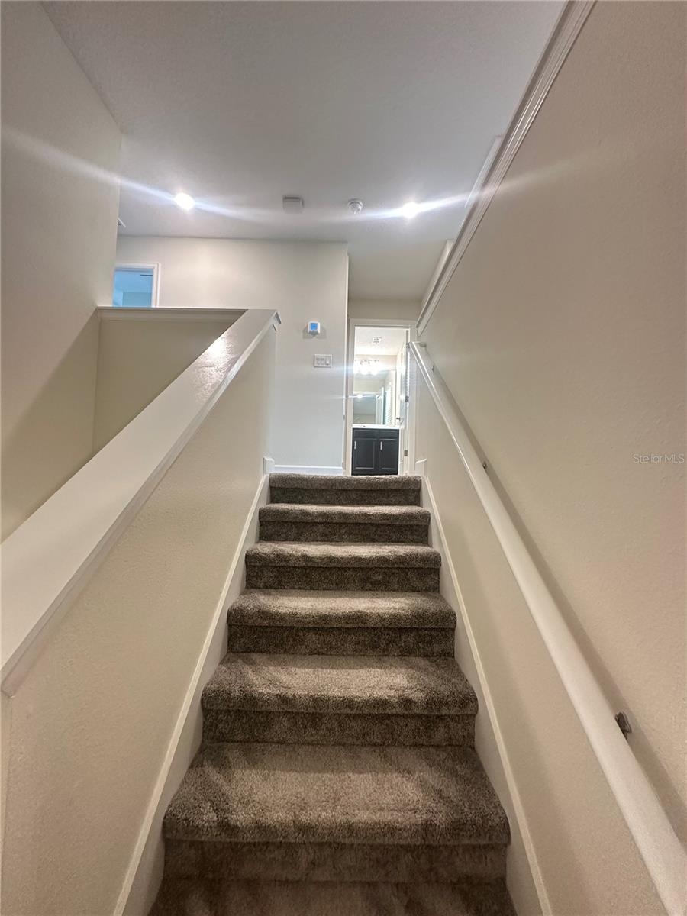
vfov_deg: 102.1
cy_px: 458
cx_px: 344
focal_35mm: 14
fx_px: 370
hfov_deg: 85.7
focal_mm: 2.22
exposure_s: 1/60
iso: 800
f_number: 2.2
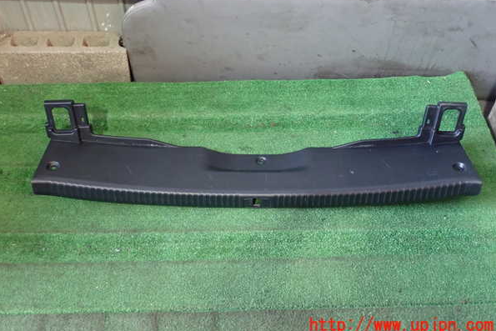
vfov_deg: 31.2
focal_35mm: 43
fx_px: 593
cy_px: 148
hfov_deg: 45.4
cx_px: 248
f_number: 2.8
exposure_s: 1/25
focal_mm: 7.31
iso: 800
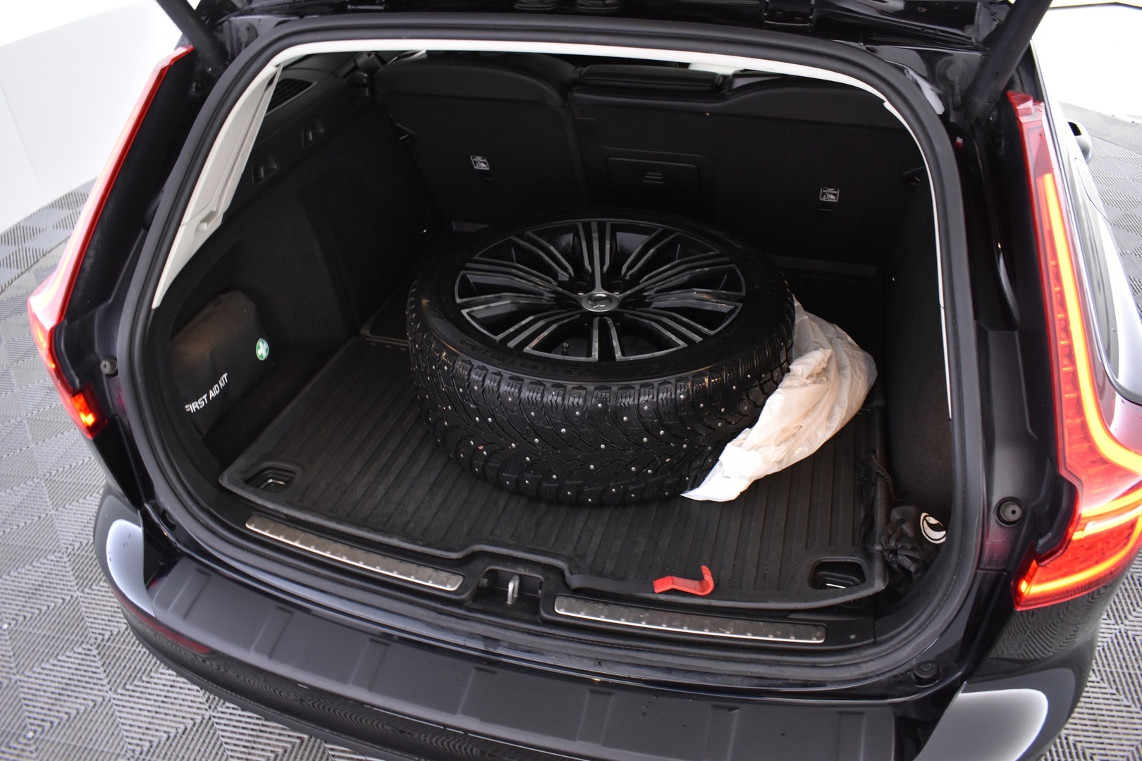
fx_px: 856
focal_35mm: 27
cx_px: 571
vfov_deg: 47.9
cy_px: 380
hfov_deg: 67.4
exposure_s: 1/10
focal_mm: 18
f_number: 5.6
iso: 1250
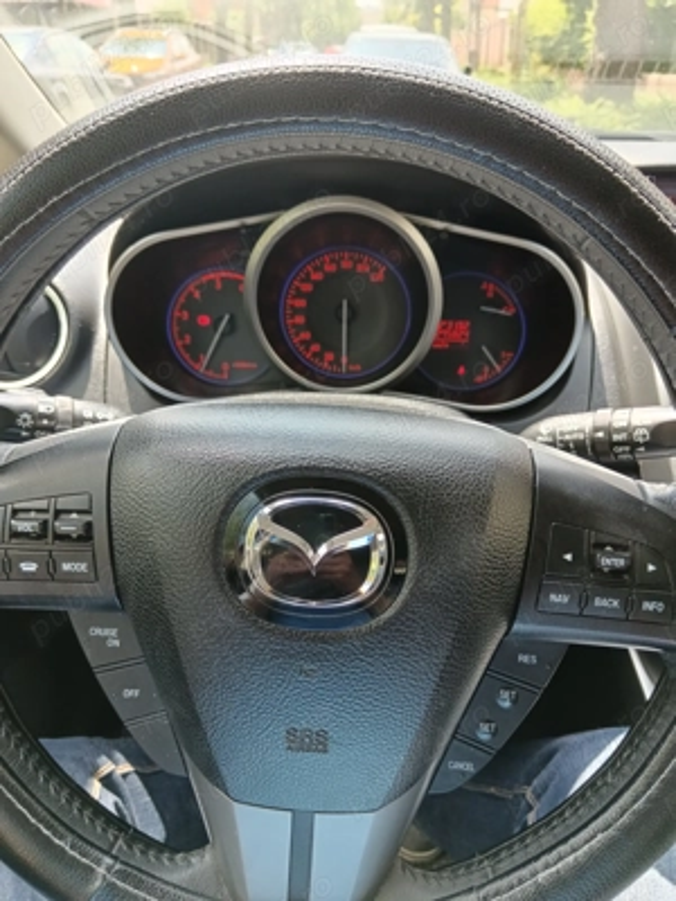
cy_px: 450
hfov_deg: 51.4
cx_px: 338
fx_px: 703
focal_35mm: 27
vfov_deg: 65.3
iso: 329
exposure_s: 1/100
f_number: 1.9
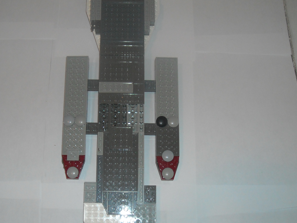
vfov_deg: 30.2
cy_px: 133
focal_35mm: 48
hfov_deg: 39.5
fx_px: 412
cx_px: 123
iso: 200
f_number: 2.8
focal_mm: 5.7
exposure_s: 1/60
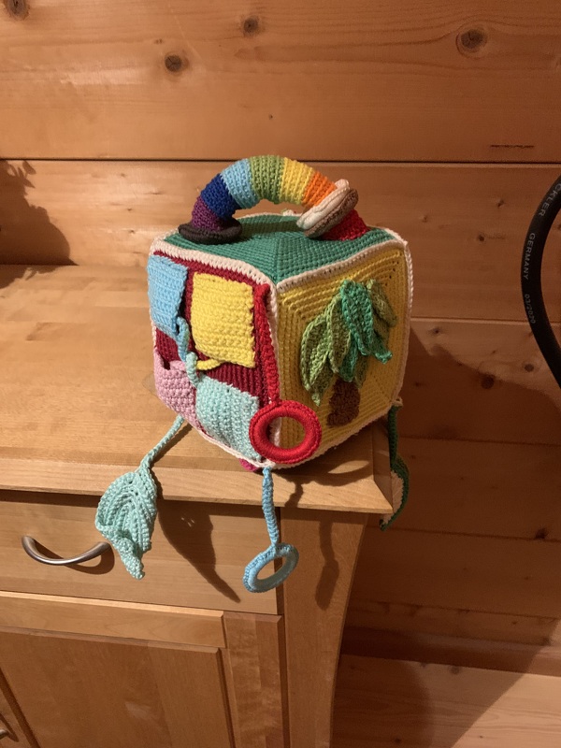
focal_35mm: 26
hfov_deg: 53.1
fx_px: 562
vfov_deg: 67.3
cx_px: 280
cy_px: 374
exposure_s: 1/25
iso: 400
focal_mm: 4.25
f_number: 1.8
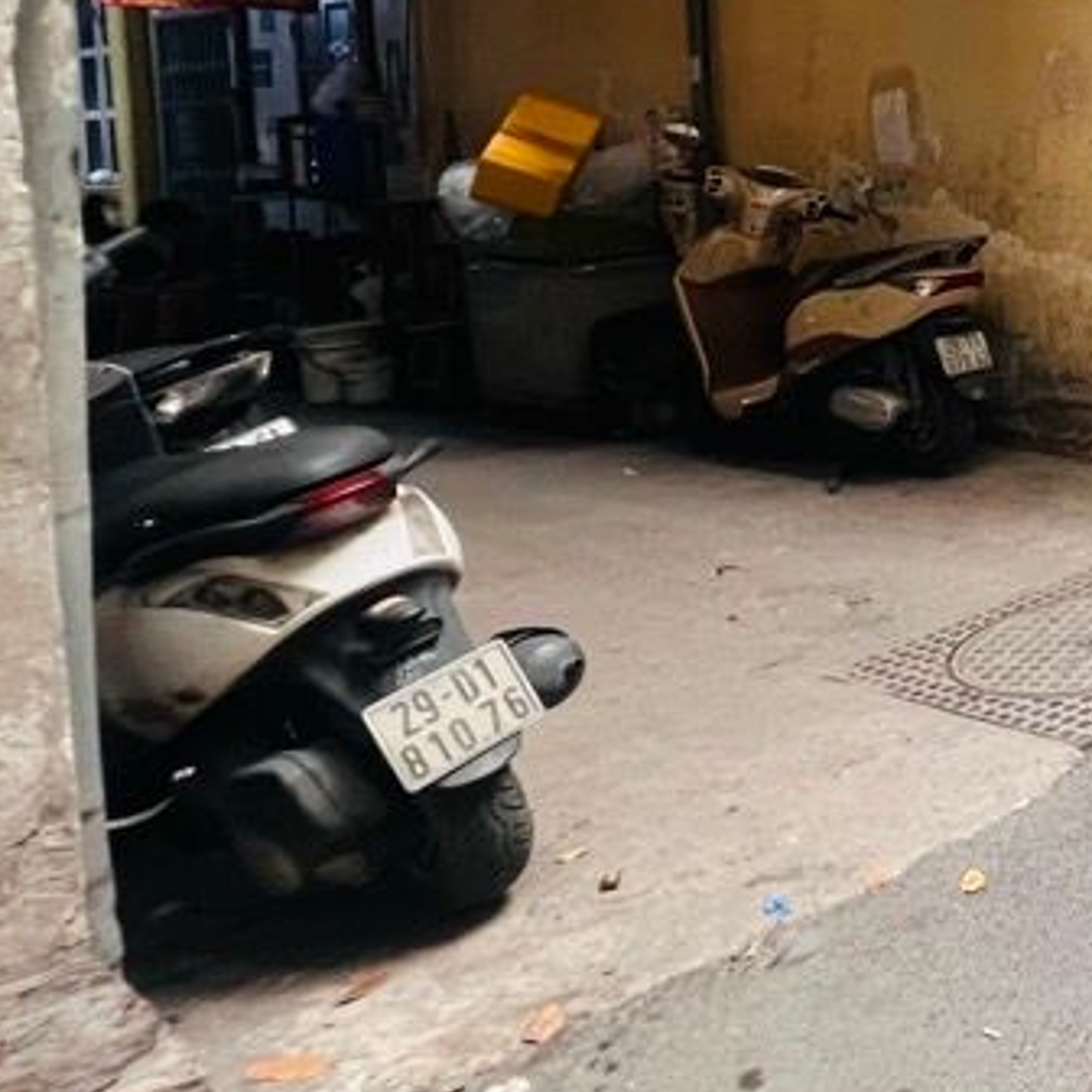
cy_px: 166
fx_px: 1249
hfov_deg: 29.1
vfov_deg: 44.1
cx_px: 1635
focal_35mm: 35
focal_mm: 1.57
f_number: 1.8
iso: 200
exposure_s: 1/99
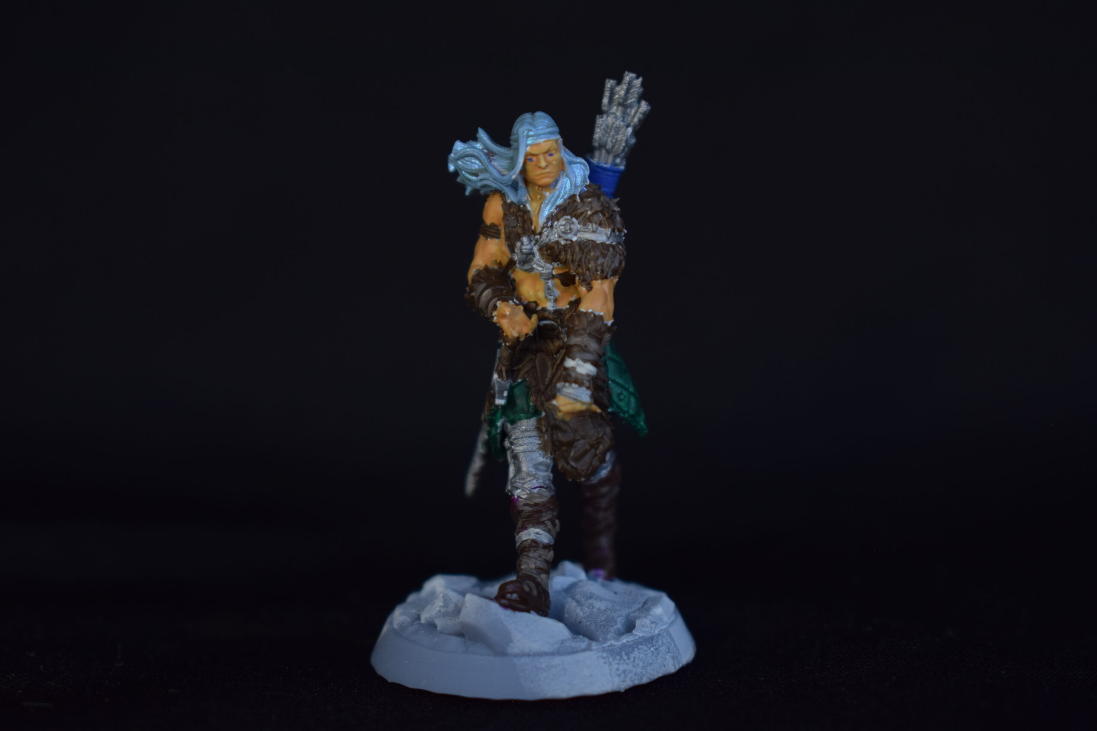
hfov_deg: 24.6
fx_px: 2514
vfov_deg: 16.6
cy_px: 366
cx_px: 548
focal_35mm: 82
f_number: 5.6
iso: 400
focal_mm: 55
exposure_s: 1/30
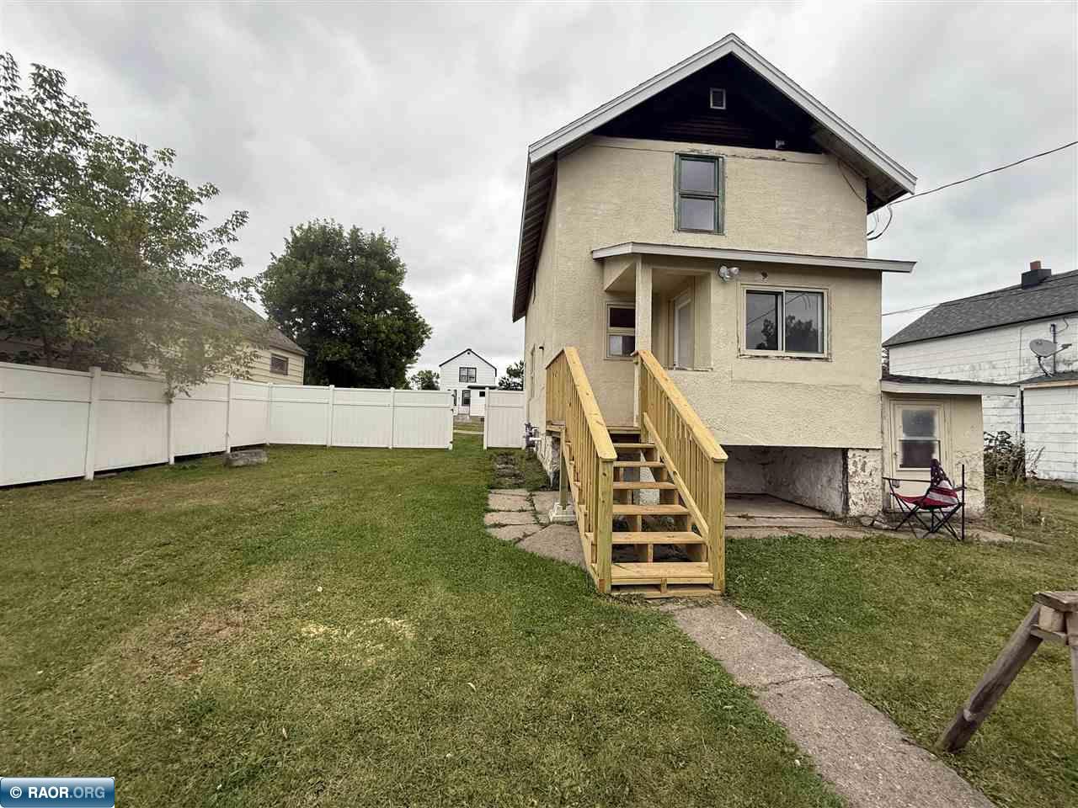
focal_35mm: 14
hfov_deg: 102.1
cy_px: 404
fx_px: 436
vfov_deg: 85.7
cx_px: 539
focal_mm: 2.22
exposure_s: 1/257
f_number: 2.2
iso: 50
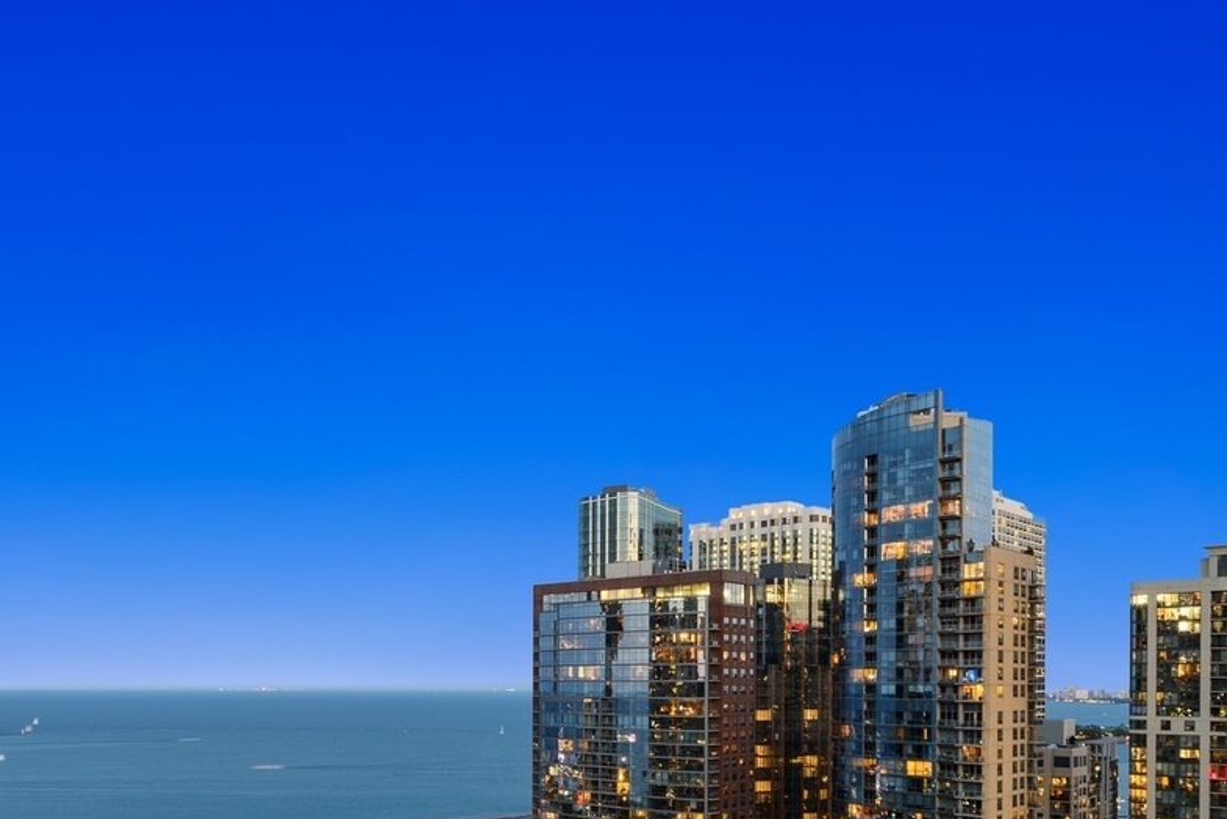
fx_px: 1125
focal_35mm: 33
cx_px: 384
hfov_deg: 55.7
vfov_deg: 37.7
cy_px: 717
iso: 100
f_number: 8
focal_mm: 16
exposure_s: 8
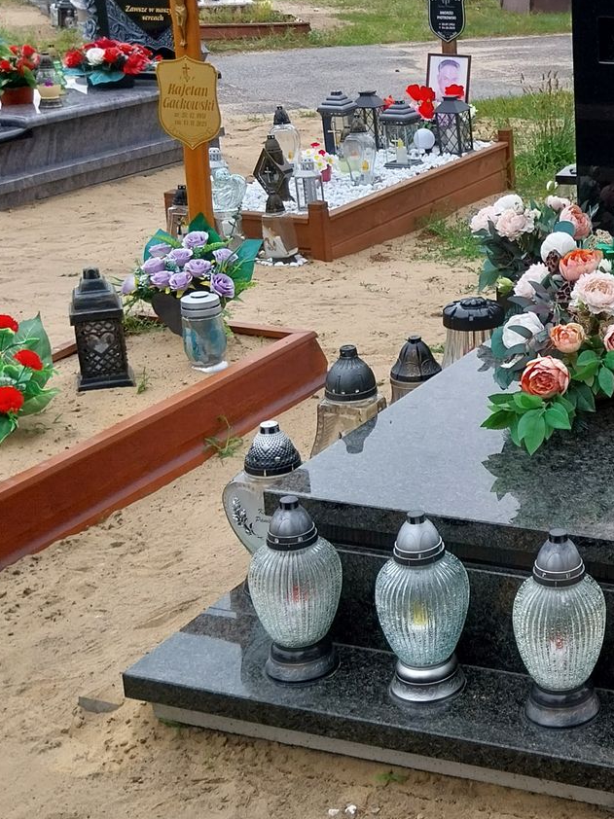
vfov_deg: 30.6
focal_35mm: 63
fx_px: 1491
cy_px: 317
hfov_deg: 22.0
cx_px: 675
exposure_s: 1/616
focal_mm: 4
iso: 25
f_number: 1.8
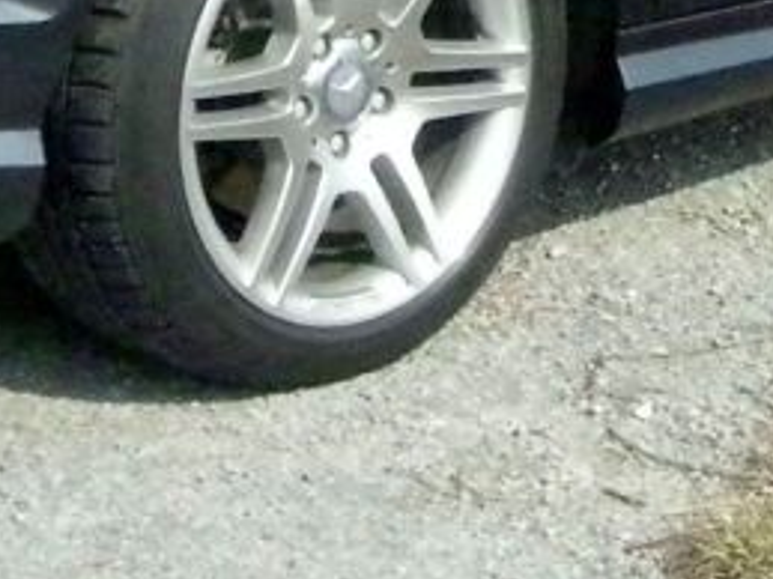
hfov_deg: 9.7
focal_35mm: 203
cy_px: -646
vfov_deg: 7.0
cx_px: 543
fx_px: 4531
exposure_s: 1/1500
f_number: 5.7
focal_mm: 5.7
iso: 800
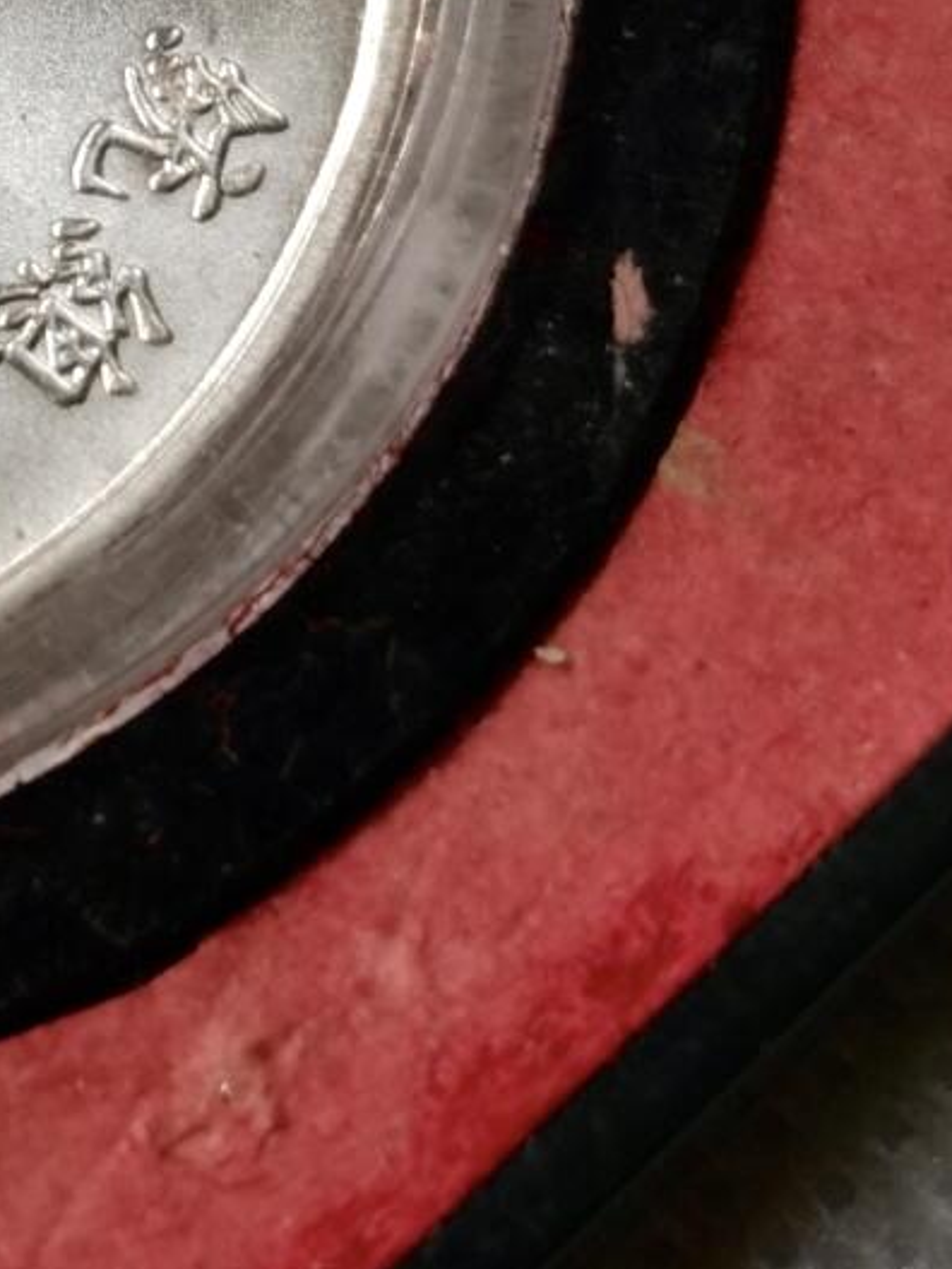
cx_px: -599
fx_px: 6747
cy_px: -12
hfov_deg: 7.9
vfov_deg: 10.7
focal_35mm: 184
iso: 50
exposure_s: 1/238
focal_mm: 5.56
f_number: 1.6
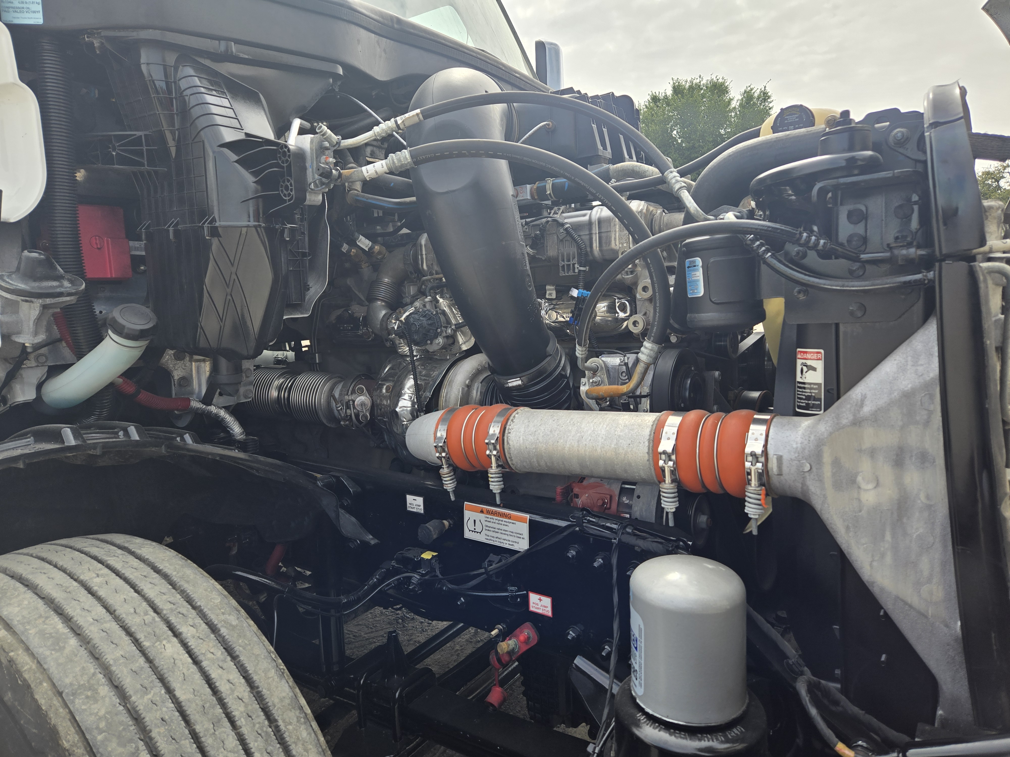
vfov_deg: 58.9
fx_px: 671
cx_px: 505
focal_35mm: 23
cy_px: 378
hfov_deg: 73.9
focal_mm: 5.4
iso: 25
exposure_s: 1/968
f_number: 1.8
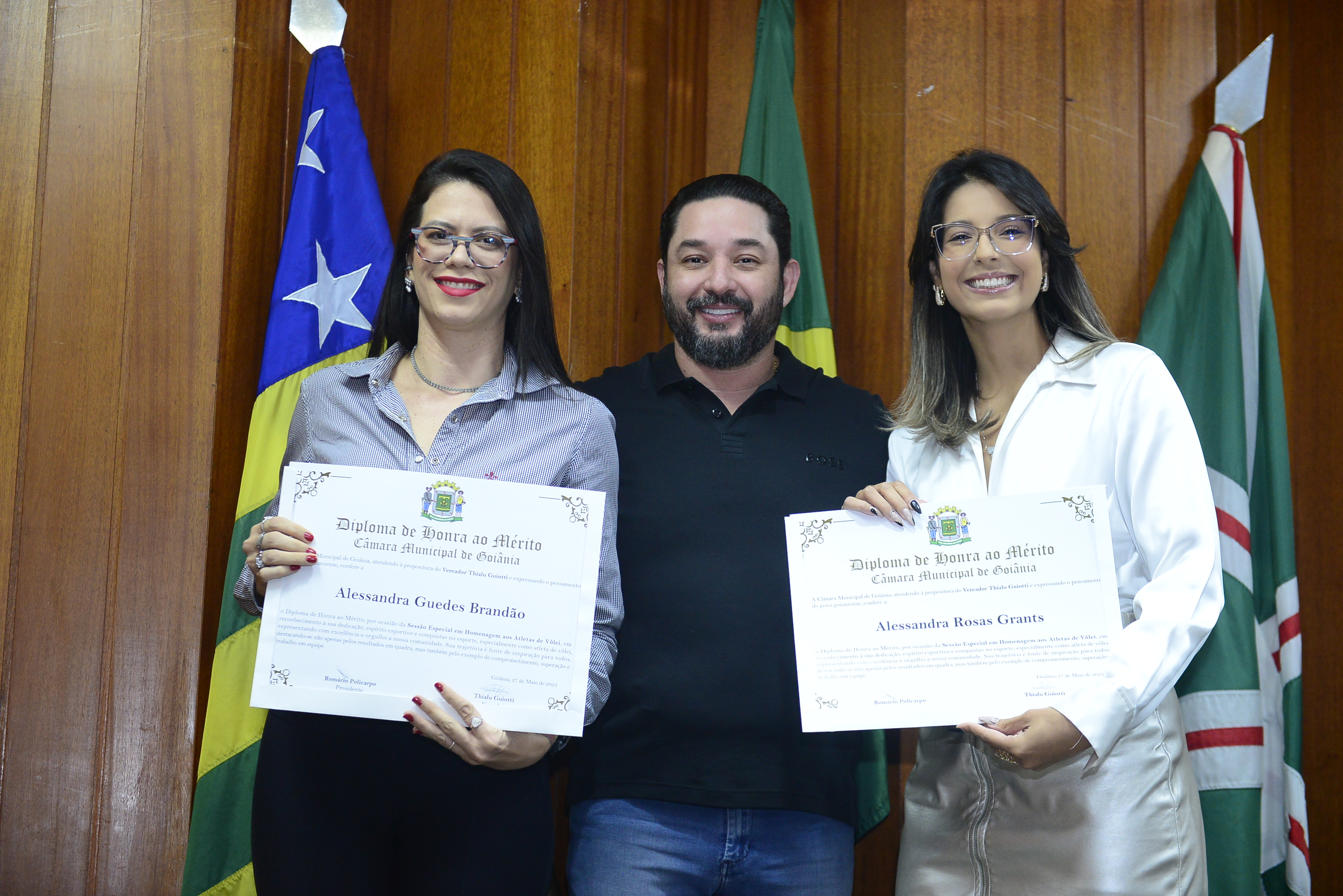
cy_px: 448
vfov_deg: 20.6
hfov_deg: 30.5
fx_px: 2463
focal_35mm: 66
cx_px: 672
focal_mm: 66
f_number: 4.5
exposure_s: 1/125
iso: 2500
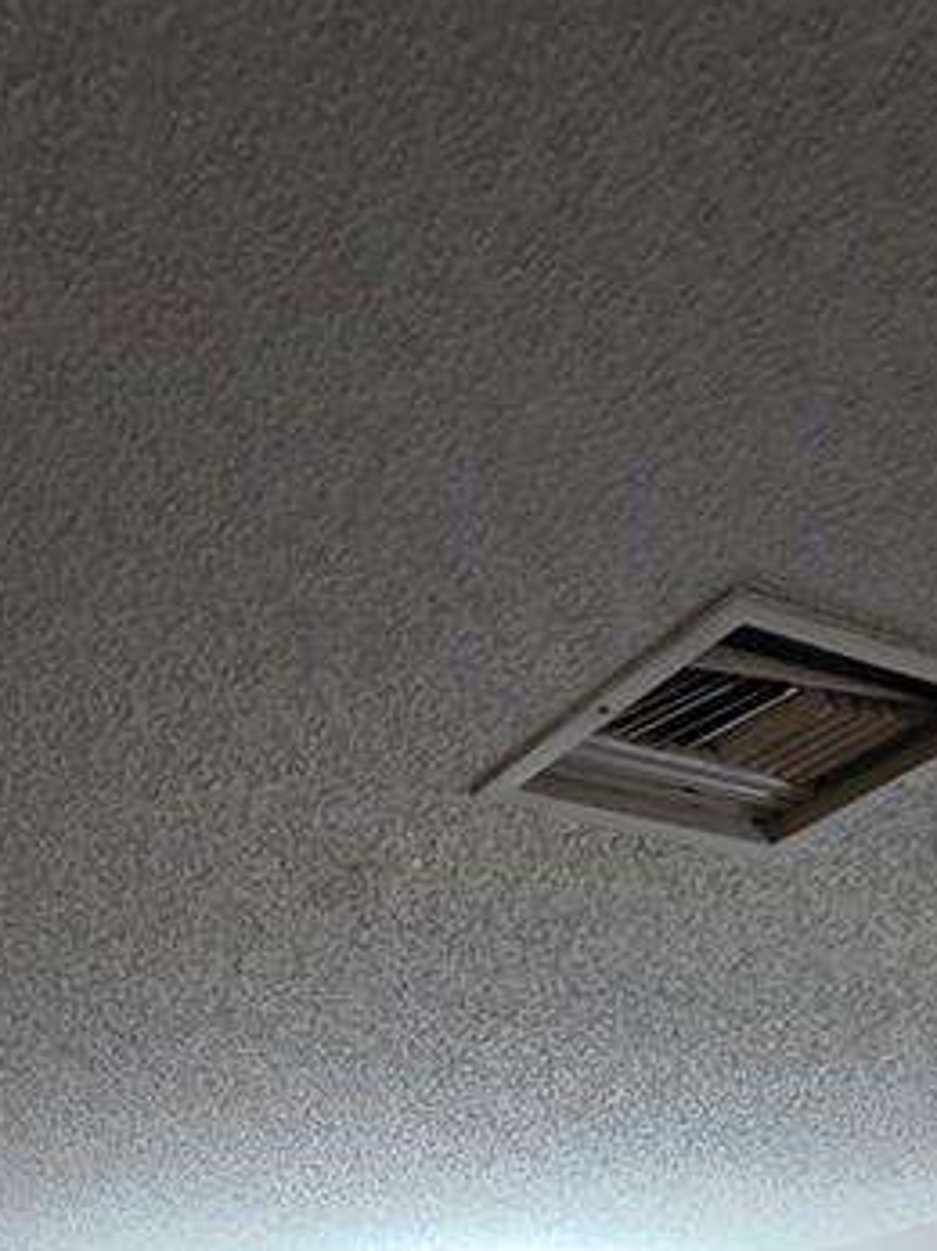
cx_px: 274
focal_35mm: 45
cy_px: 1640
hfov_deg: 31.8
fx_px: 1625
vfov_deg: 31.8
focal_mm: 2.2
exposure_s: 1/60
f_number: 1.9
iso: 800
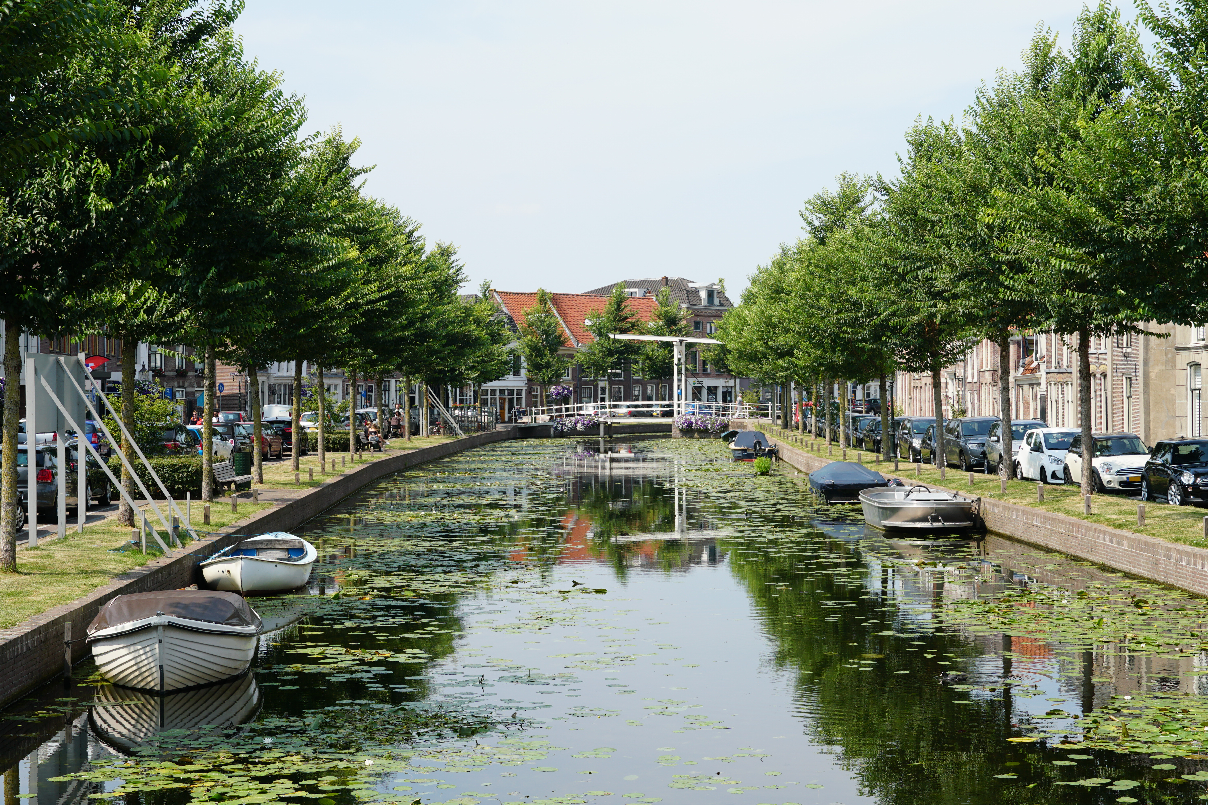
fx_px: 2214
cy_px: 402
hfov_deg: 30.5
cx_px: 604
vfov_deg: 20.6
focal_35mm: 66
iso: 100
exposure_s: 1/125
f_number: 9
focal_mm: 44
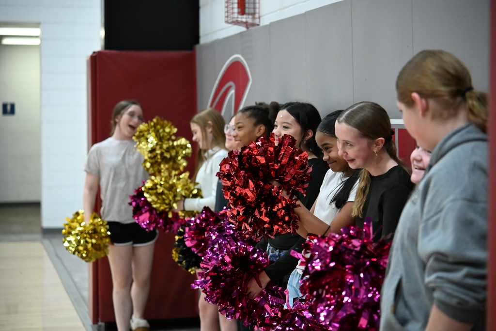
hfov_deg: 27.0
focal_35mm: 75
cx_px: 248
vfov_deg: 18.2
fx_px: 1033
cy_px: 166
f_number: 2.8
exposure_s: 1/1250
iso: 5600
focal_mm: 75
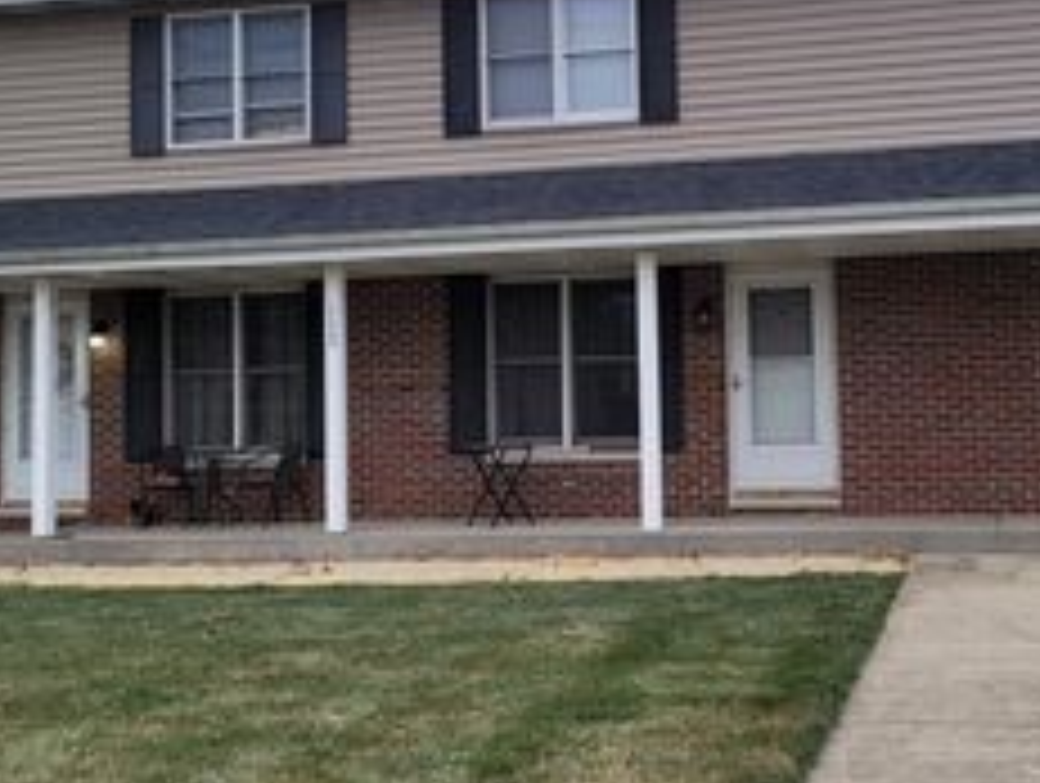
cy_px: 299
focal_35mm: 54
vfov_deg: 27.0
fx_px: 1625
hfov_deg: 35.4
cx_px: 608
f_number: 1.8
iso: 20
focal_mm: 7
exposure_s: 1/102
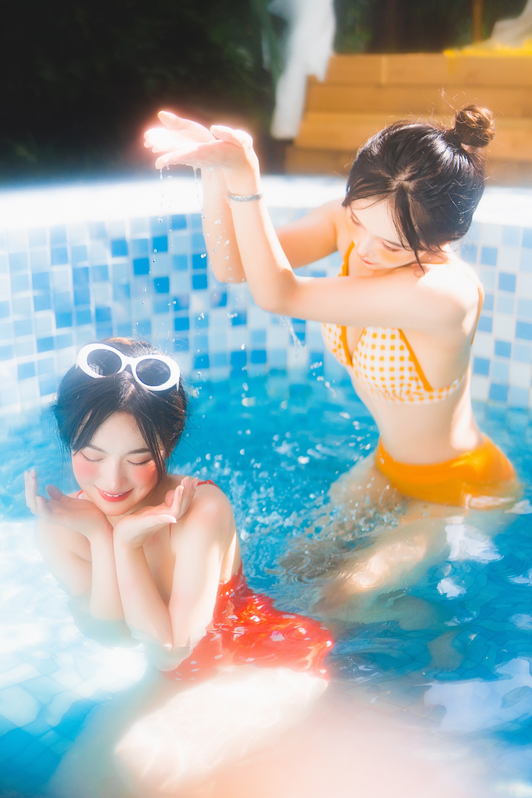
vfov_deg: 39.6
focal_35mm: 50
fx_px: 1108
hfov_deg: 27.0
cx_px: 266
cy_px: 399
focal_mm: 50
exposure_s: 1/4000
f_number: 1.4
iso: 200
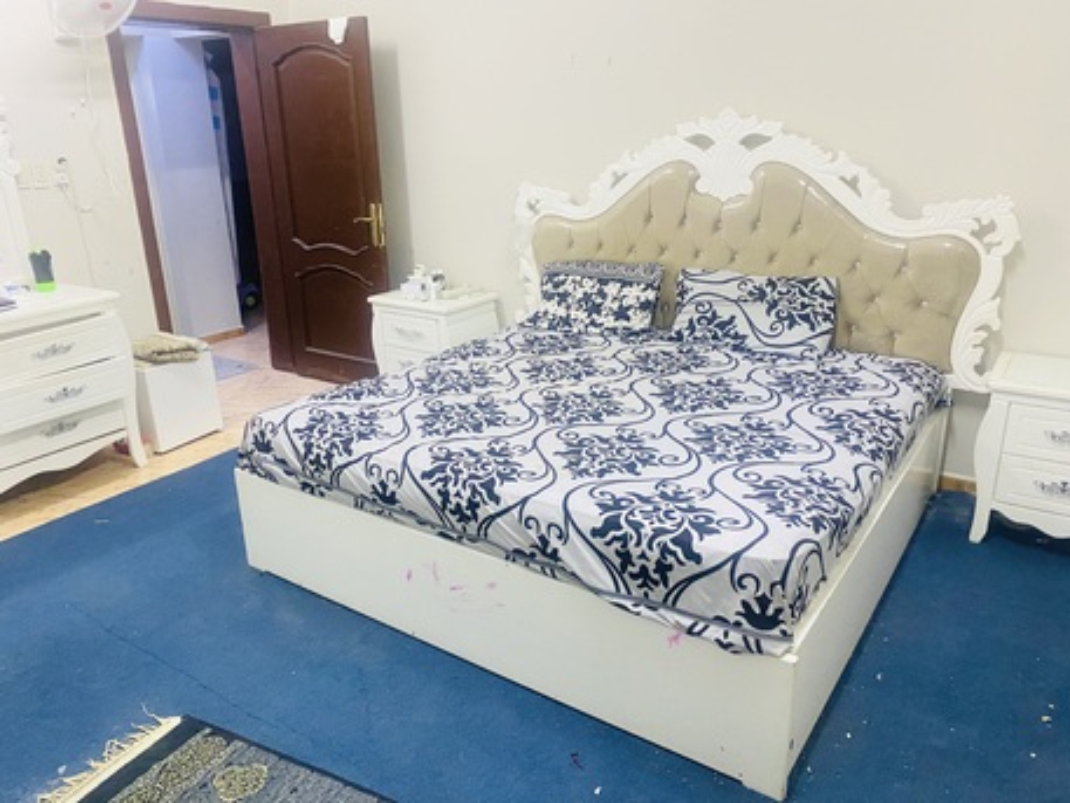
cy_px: 402
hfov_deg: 67.3
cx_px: 535
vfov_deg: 53.1
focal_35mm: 26
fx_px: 804
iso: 500
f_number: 1.8
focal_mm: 4.25
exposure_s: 1/30
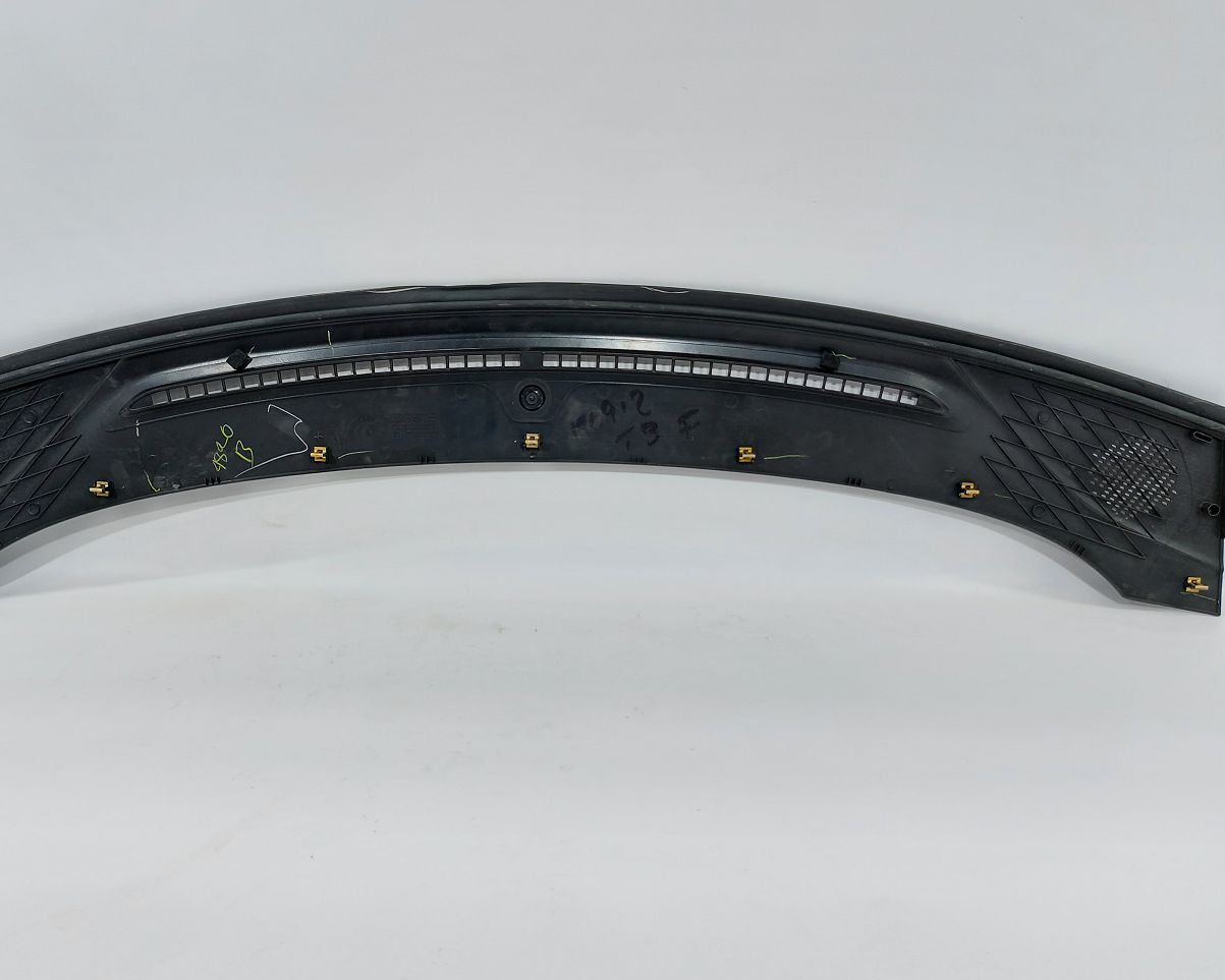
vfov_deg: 53.2
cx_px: 543
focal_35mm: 27
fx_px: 979
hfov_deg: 63.9
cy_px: 479
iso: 64
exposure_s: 1/50
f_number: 1.8
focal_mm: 5.23
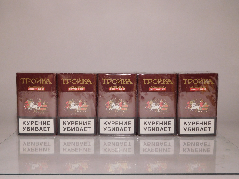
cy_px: 90
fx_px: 311
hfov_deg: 42.1
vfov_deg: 32.2
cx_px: 120
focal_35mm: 45
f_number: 4
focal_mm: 8
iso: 250
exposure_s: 1/30
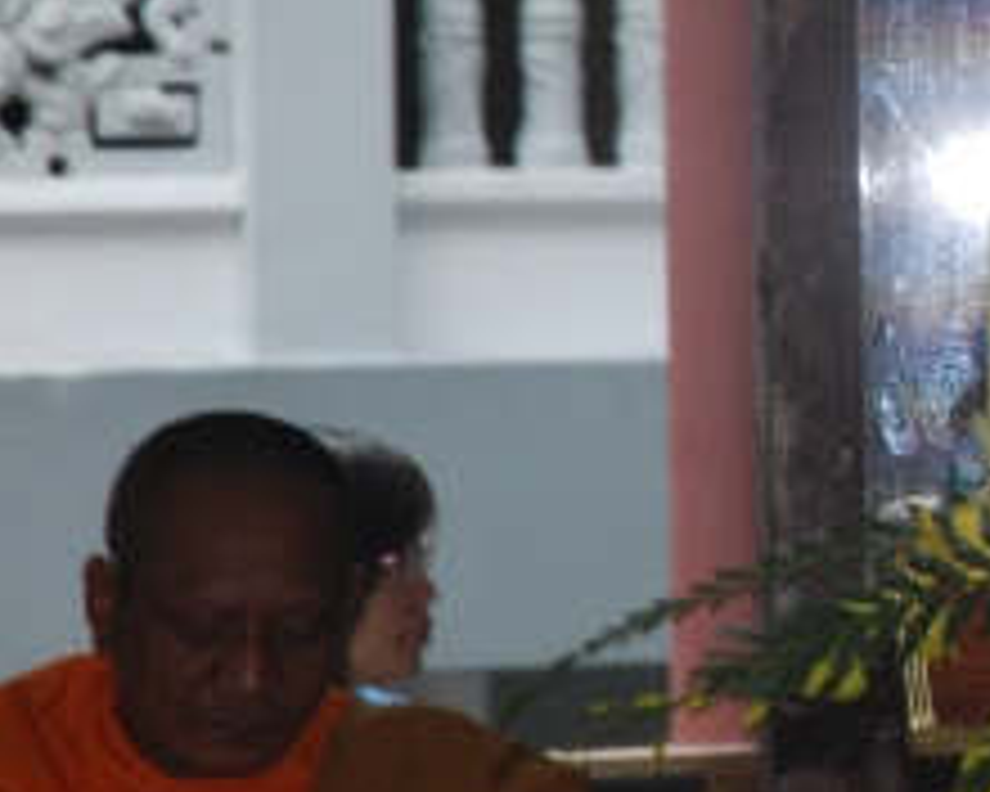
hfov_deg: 3.5
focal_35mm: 554
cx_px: 1328
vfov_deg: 2.8
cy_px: 124
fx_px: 16243
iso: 400
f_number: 8
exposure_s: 1/60
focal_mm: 135
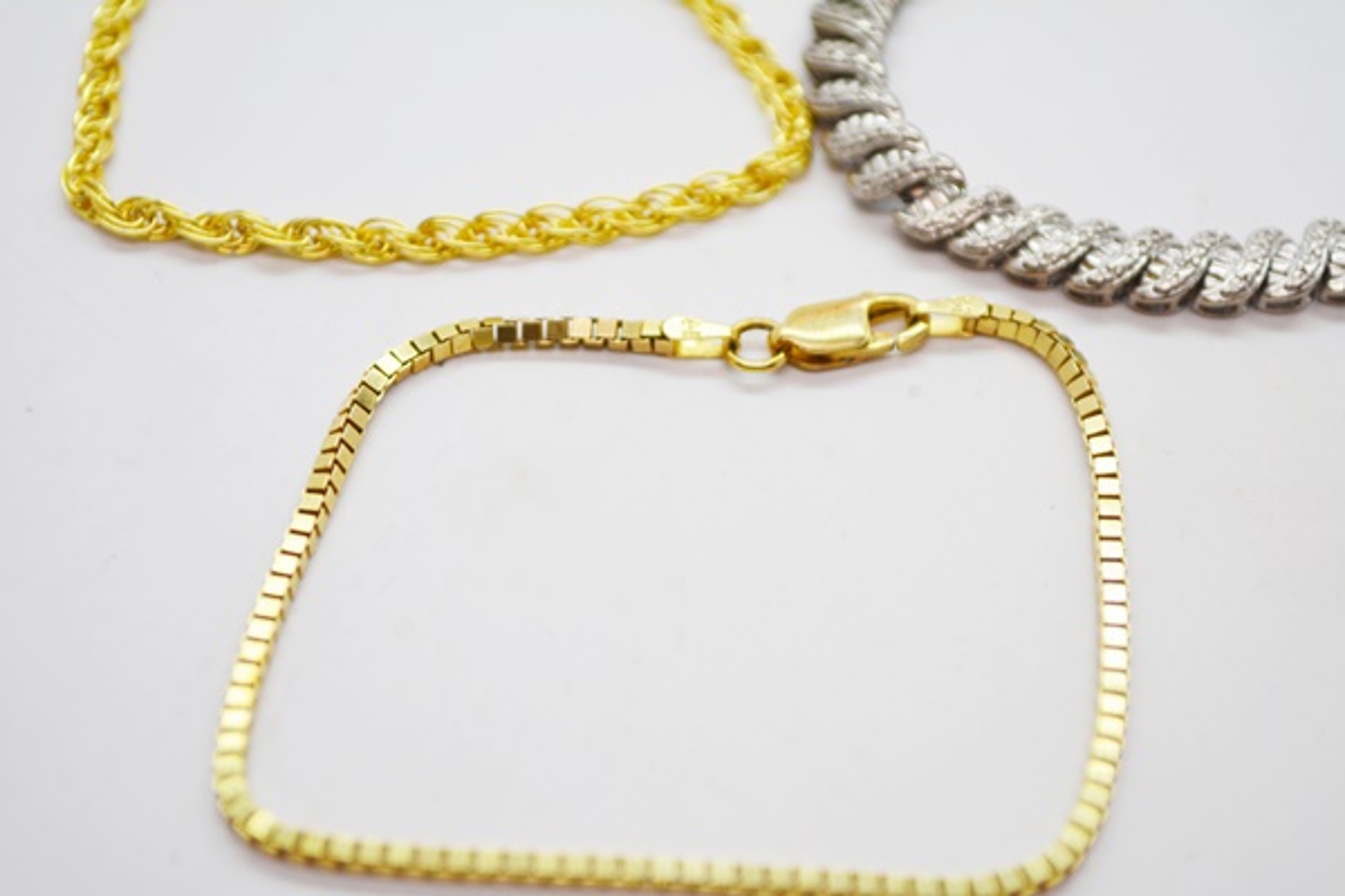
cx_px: 672
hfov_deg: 24.6
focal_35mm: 82
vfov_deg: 16.6
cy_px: 448
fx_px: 3082
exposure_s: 1/125
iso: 200
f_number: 5.6
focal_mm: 55
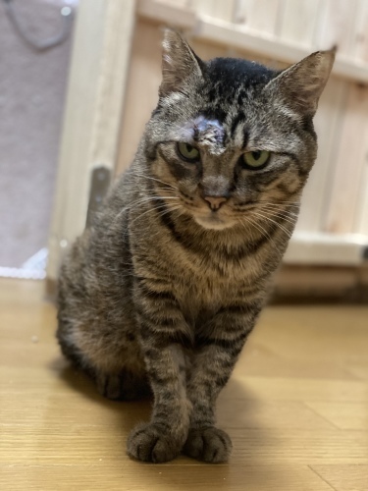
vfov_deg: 36.8
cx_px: 184
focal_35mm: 52
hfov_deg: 28.0
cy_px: 246
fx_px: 737
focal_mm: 6
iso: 400
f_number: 2
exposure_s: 1/15
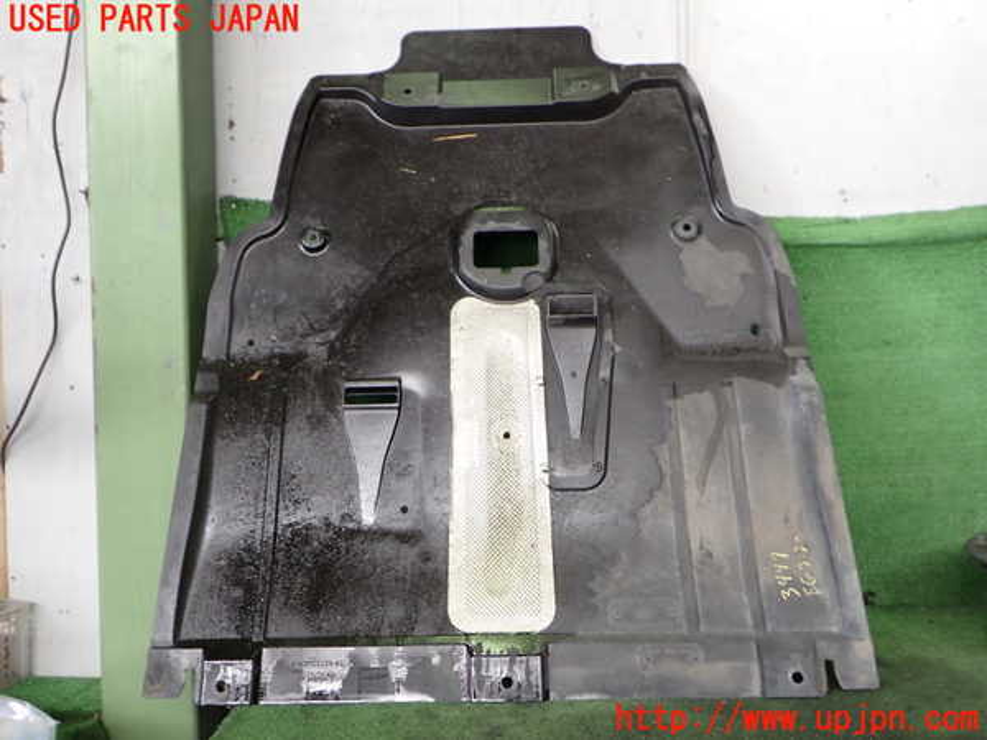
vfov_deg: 46.8
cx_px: 494
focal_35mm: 30
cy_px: 370
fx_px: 855
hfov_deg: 60.0
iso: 200
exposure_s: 1/50
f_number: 2.3
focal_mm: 5.4
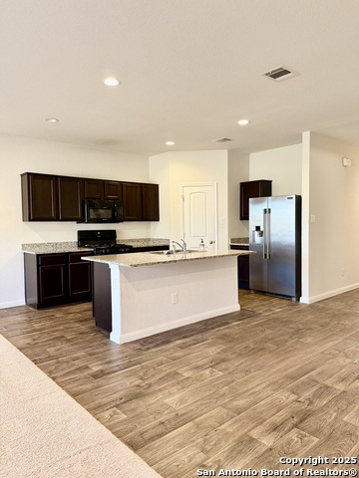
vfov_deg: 71.6
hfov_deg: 56.8
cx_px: 180
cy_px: 239
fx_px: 332
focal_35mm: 24
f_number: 1.78
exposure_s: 1/60
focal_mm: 6.76
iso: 250
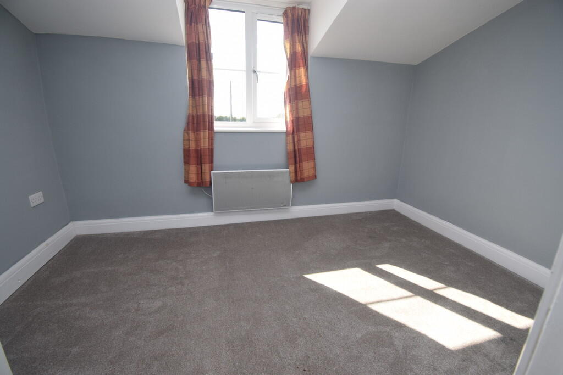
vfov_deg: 77.3
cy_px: 188
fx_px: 235
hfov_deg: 100.4
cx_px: 282
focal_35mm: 15
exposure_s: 1/160
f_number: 7.1
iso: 400
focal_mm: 10
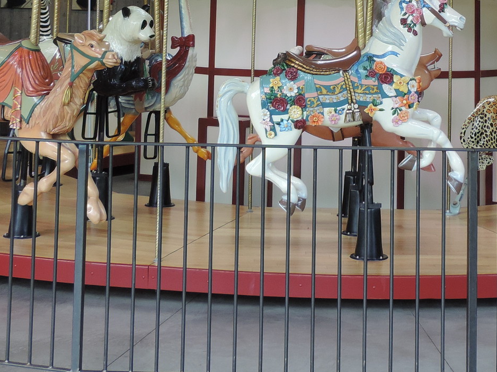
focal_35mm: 80
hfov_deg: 24.3
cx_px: 320
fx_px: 1148
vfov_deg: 17.7
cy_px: -59
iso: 100
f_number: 3.1
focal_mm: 5.3
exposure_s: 1/30
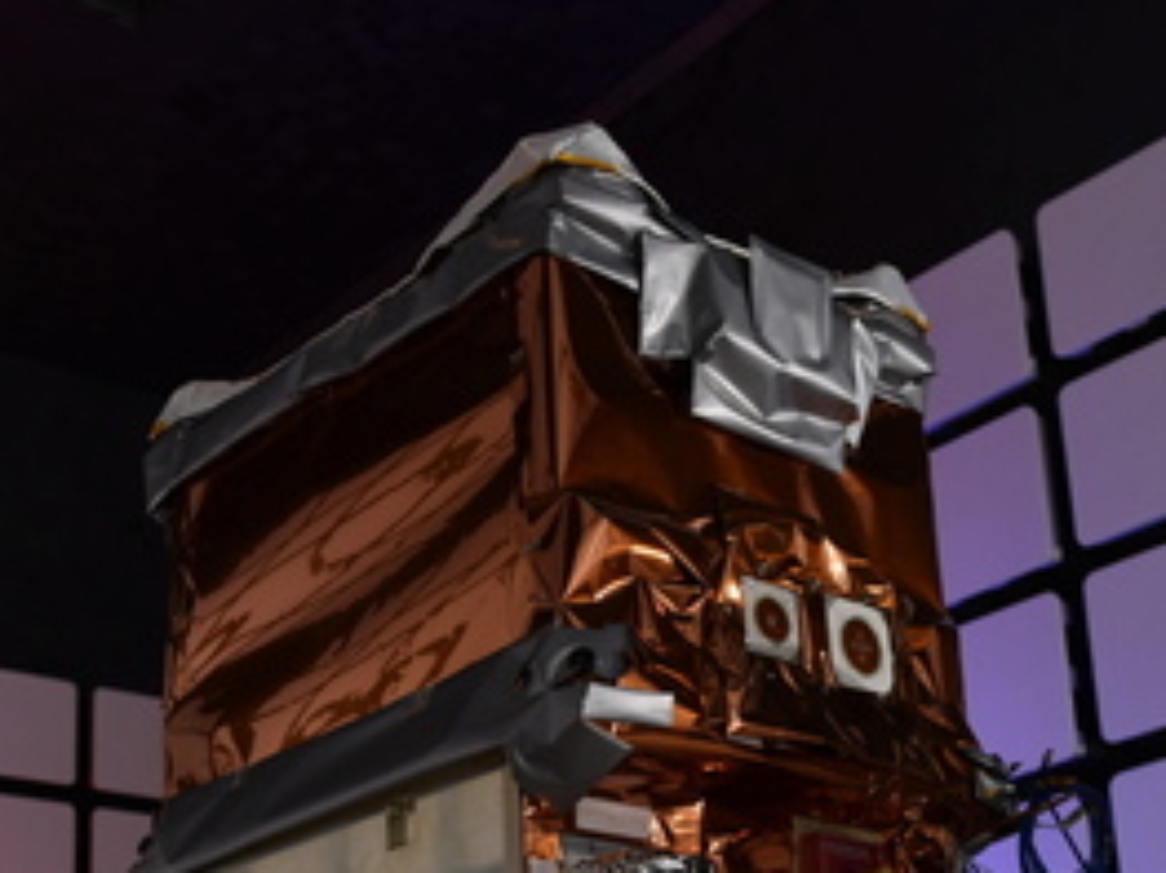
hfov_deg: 31.7
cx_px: 663
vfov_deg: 23.3
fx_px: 2054
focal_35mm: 61
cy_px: 804
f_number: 6.3
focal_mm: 29
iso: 160
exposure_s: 1/200
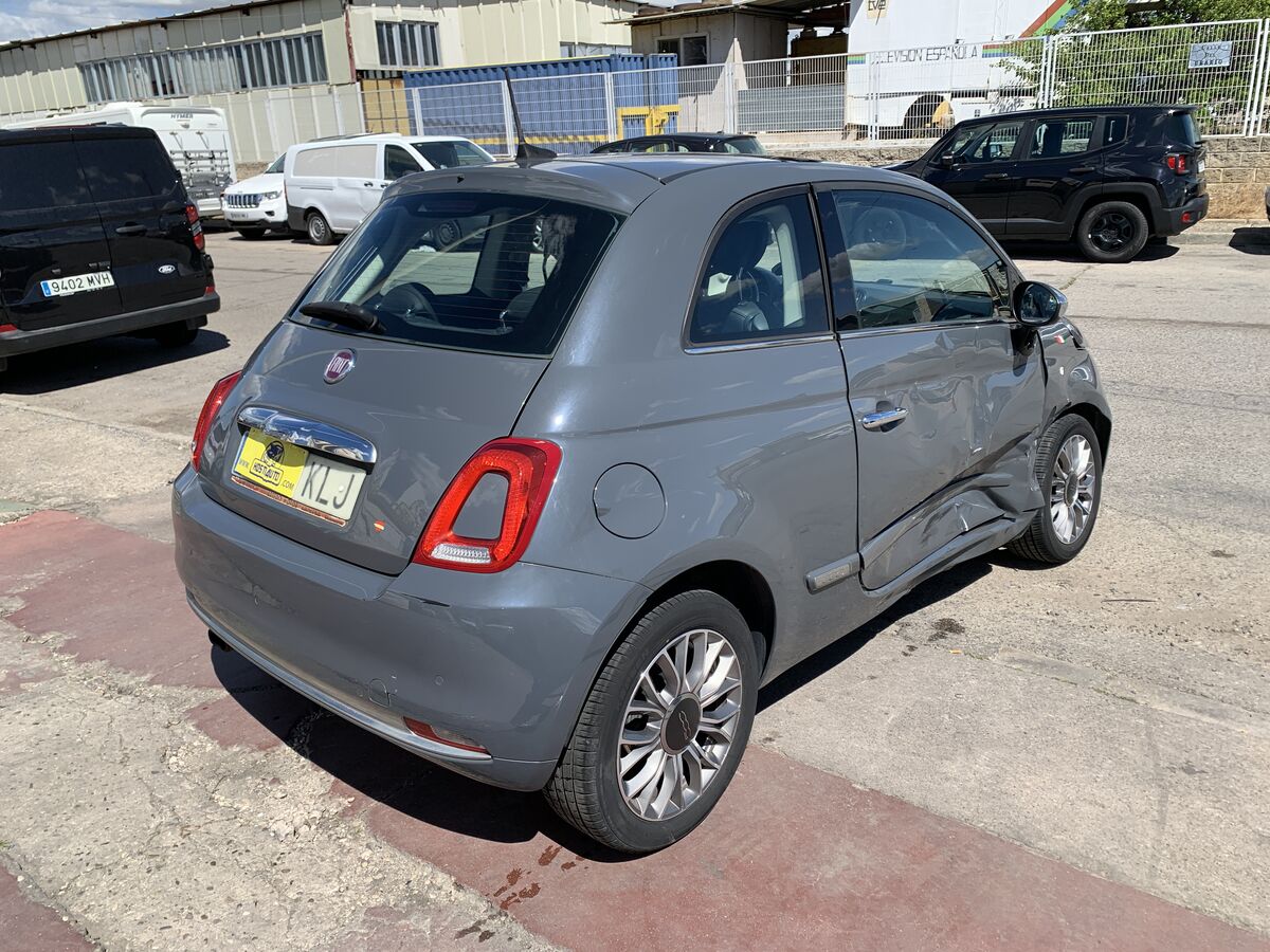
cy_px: 476
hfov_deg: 67.3
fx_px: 954
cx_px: 635
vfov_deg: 53.1
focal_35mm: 26
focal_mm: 4.25
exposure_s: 1/1992
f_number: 1.8
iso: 25
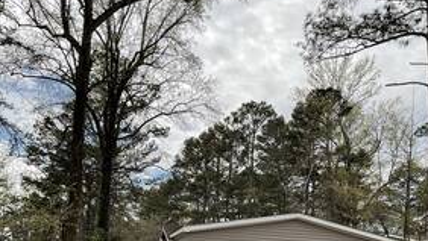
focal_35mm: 43
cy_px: 268
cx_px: 217
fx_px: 488
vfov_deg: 25.6
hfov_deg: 47.3
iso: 16
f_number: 1.8
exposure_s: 1/1730
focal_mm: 3
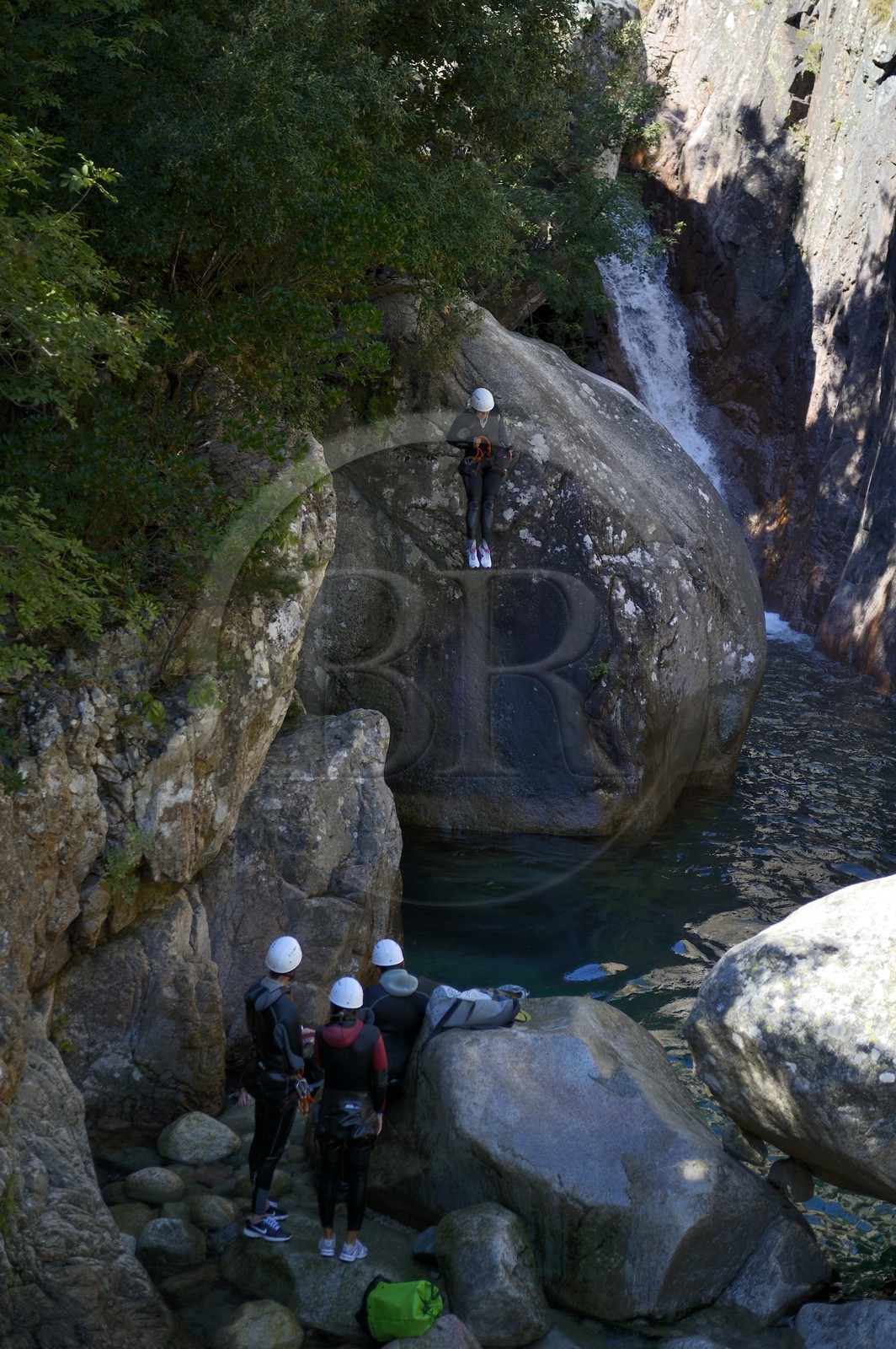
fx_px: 2319
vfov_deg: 32.4
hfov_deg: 21.9
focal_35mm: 62
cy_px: 674
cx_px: 448
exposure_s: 1/640
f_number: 2.8
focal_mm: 62
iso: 200
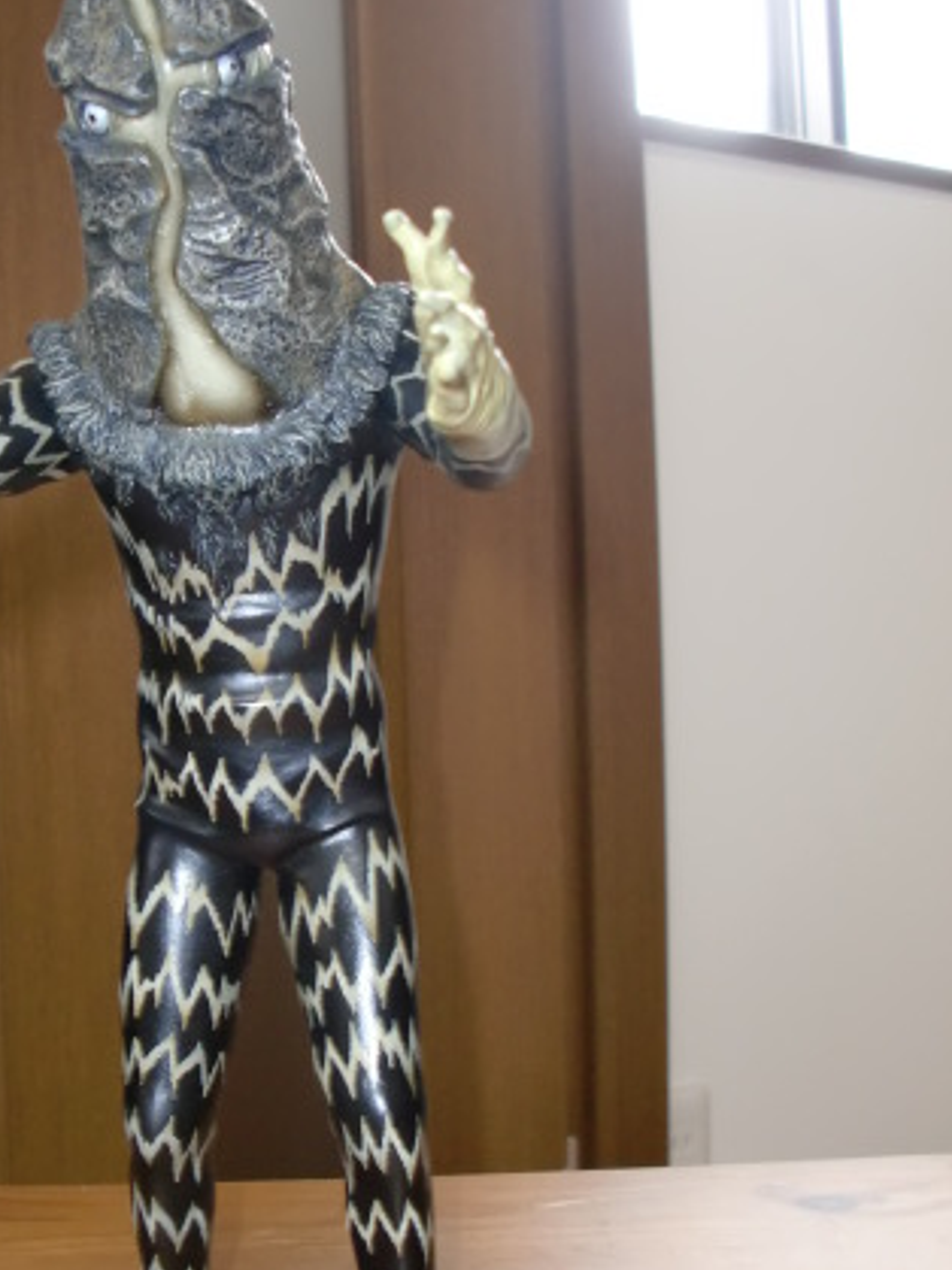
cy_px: 697
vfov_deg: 34.9
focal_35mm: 55
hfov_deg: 26.2
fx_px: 2018
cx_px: 252
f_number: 2.8
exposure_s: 1/30
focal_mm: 6.3
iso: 200
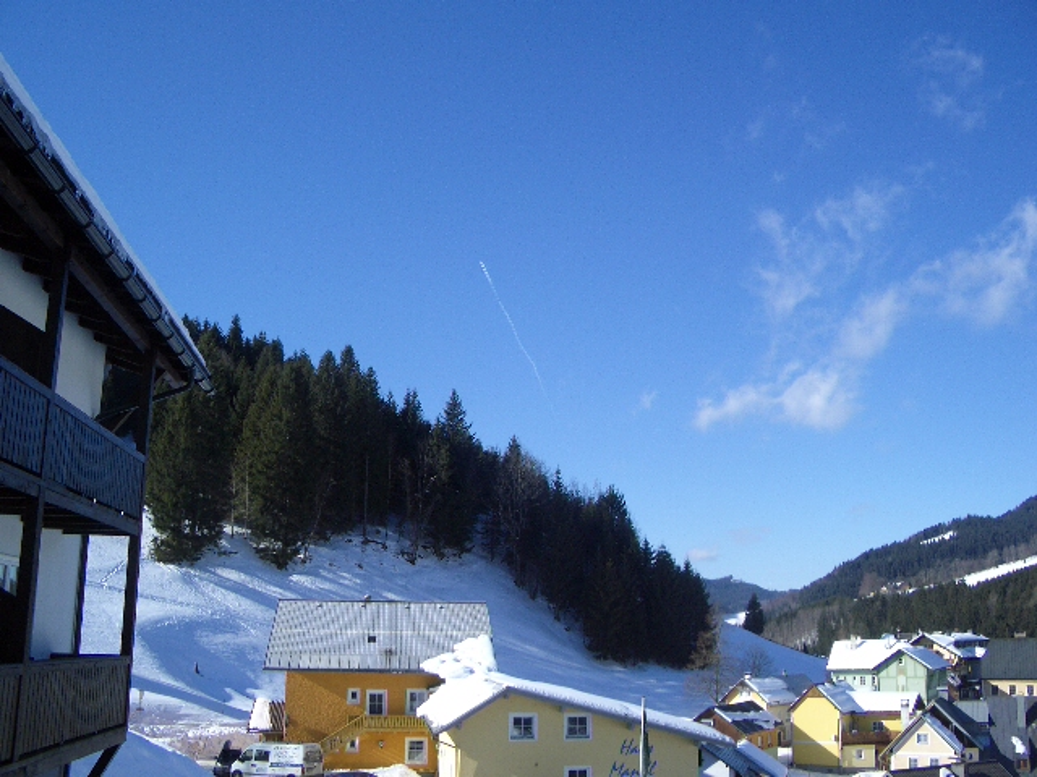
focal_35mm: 35
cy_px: 388
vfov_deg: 40.7
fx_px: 1049
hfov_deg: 52.6
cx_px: 518
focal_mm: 5.8
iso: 50
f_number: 4.3
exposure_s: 1/400
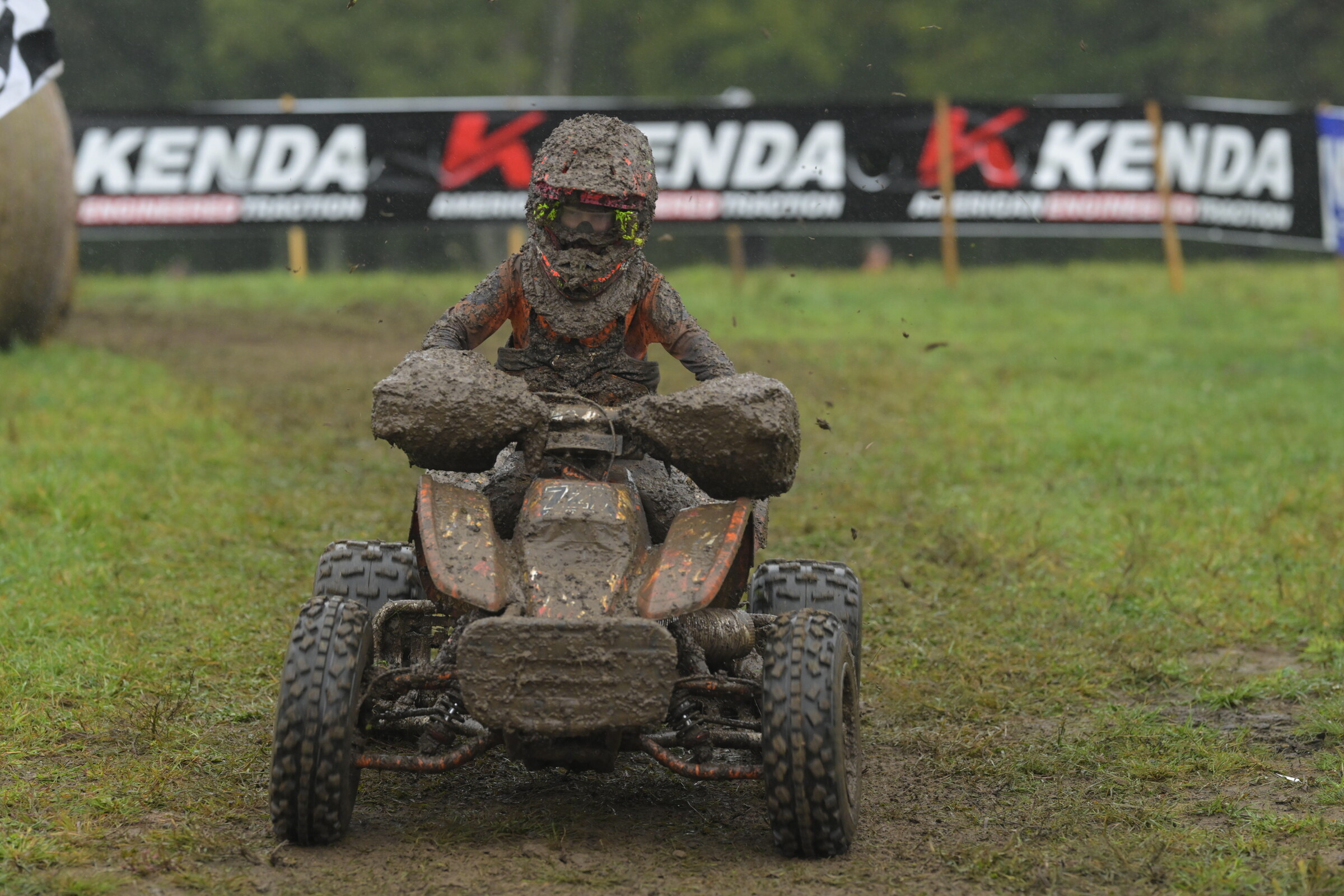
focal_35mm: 135
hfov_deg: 15.2
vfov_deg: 10.2
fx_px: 5040
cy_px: 448
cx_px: 672
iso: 1600
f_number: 2.5
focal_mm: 135
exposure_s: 1/640
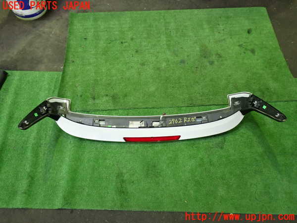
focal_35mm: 30
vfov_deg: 46.8
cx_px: 148
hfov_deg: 60.0
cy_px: 112
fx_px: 257
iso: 320
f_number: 2.3
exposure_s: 1/30
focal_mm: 5.4
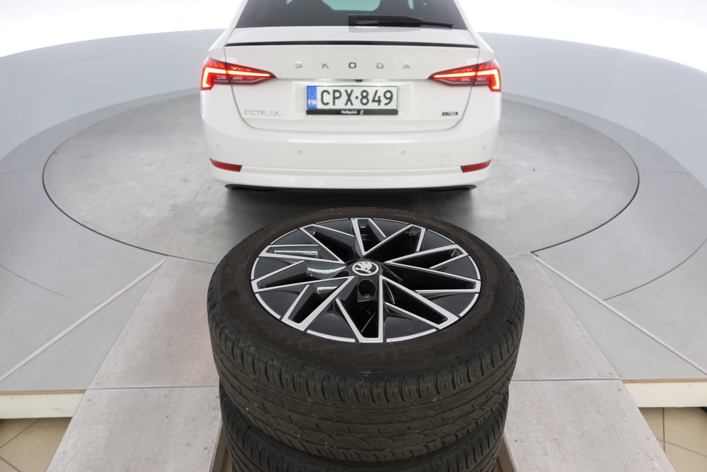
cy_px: 236
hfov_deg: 73.7
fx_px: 471
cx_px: 354
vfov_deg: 53.1
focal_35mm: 24
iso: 125
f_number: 1.8
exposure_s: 1/30
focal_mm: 9.4
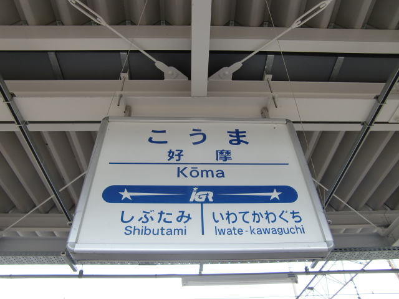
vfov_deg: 49.7
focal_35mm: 28
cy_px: 150
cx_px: 200
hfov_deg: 63.4
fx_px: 323
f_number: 2.6
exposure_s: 1/125
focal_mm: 4.9
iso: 64
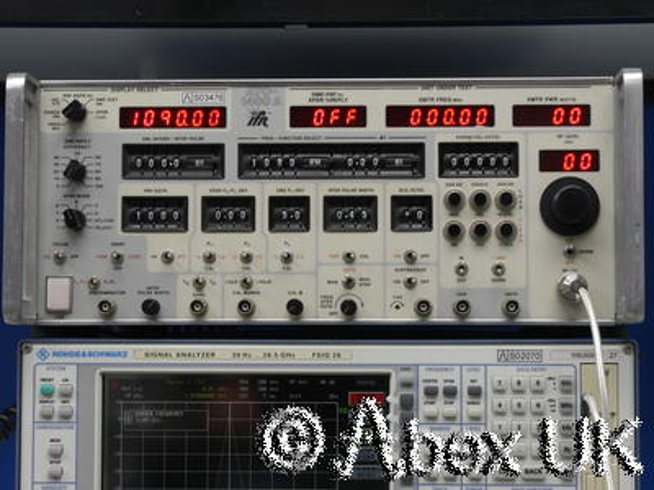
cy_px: 245
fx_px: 1511
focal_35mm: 80
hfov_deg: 24.4
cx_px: 327
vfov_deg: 18.4
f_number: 11
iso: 400
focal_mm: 40
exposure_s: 1/10
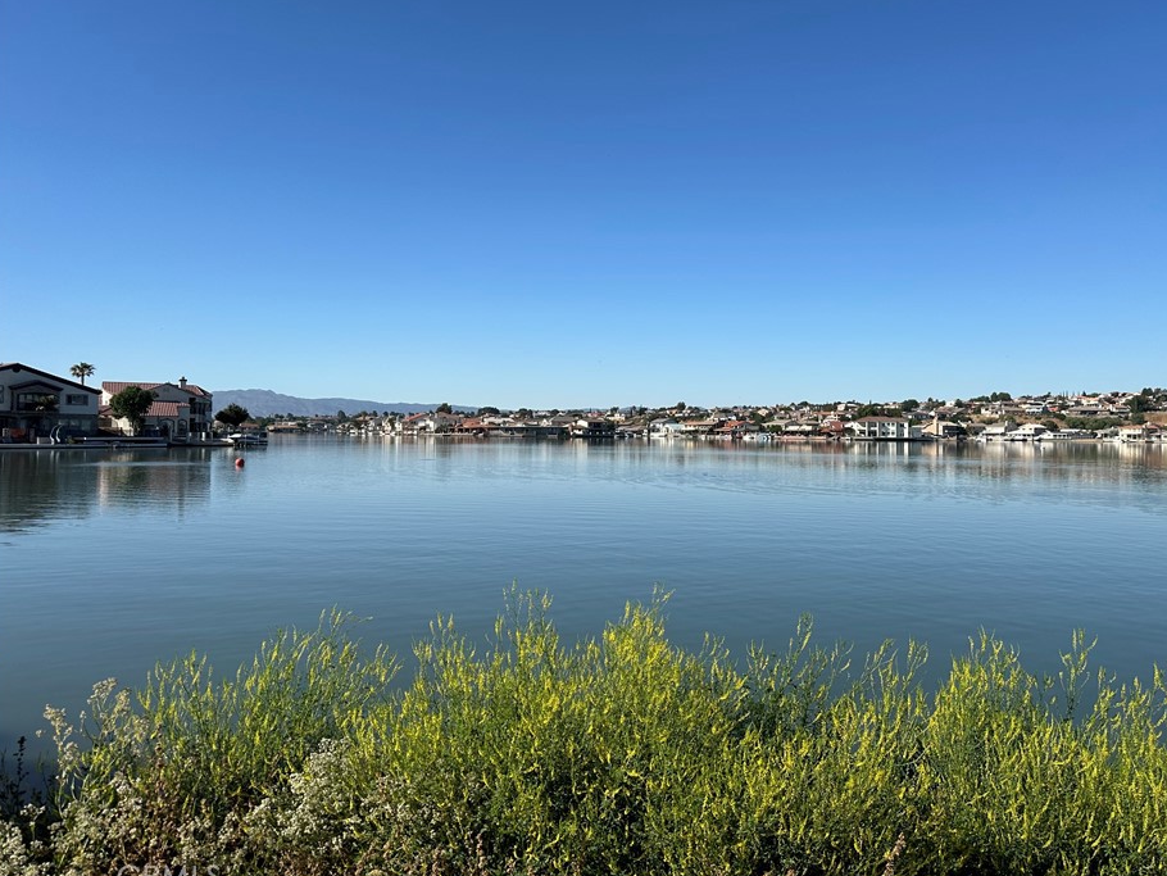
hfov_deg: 65.1
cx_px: 646
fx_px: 910
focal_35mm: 27
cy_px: 403
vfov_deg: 51.3
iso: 80
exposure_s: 1/7042
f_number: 1.78
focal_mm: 6.86
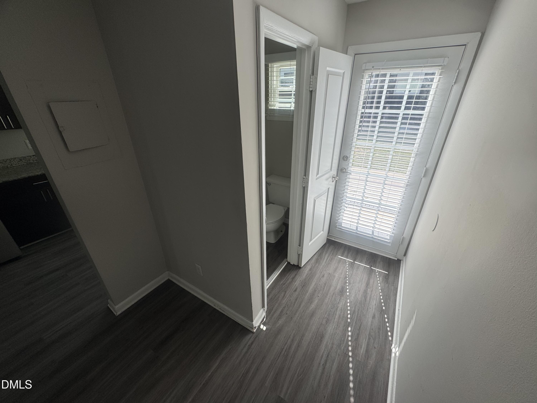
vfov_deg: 85.7
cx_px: 268
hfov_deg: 102.1
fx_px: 217
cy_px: 202
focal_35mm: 14
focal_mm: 2.22
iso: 40
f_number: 2.2
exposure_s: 1/331
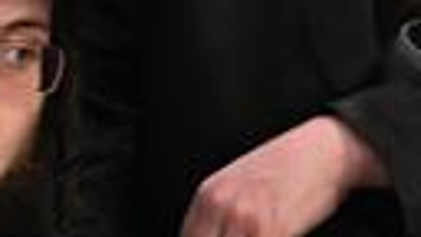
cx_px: 289
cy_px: 489
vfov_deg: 1.5
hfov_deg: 2.6
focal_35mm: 836
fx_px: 9332
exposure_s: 1/125
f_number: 4.5
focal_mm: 100
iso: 3200
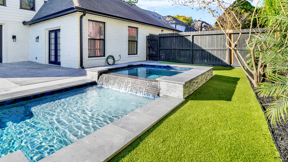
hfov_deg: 85.8
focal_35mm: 20
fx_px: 153
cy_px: 48
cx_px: 120
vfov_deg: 54.2
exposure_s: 1/25
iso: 100
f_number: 8
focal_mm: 10
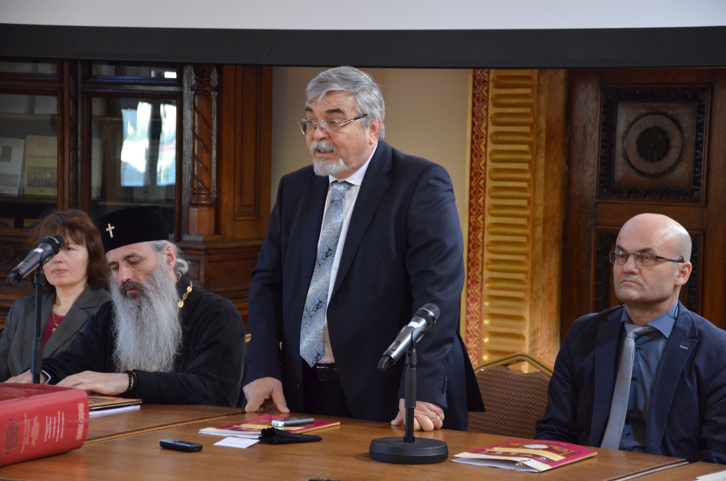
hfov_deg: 19.5
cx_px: 363
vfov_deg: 13.0
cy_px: 240
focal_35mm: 105
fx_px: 2113
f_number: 5
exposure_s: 1/60
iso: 3200
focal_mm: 70
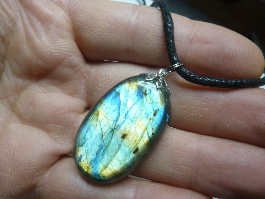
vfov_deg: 54.9
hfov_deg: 69.4
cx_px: 132
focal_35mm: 25
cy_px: 100
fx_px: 191
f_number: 4
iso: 80
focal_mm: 4.1
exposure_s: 1/160
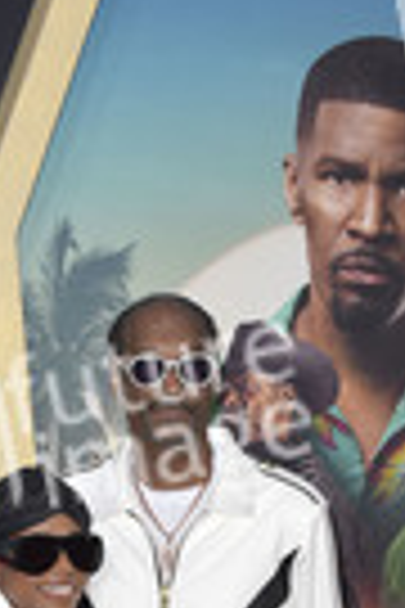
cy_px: 658
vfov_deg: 20.5
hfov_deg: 14.4
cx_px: 214
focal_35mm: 95
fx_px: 1603
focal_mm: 32
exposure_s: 1/250
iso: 500
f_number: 5.6
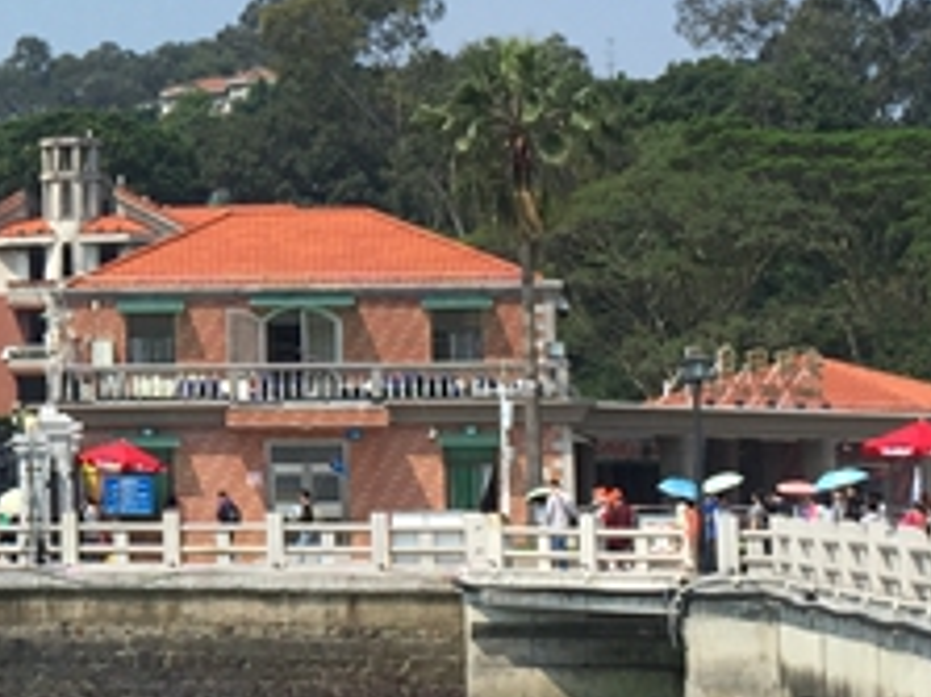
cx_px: -200
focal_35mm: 104
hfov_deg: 17.9
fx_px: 2796
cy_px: 171
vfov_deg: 14.2
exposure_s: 1/1883
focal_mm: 4.15
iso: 32
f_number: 2.2
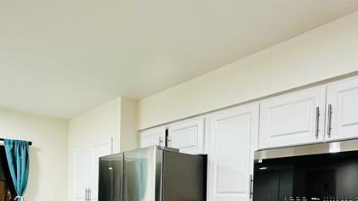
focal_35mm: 29
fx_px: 275
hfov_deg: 64.1
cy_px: 206
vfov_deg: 35.8
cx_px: 116
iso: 400
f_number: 2.2
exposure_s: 1/60
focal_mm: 2.22
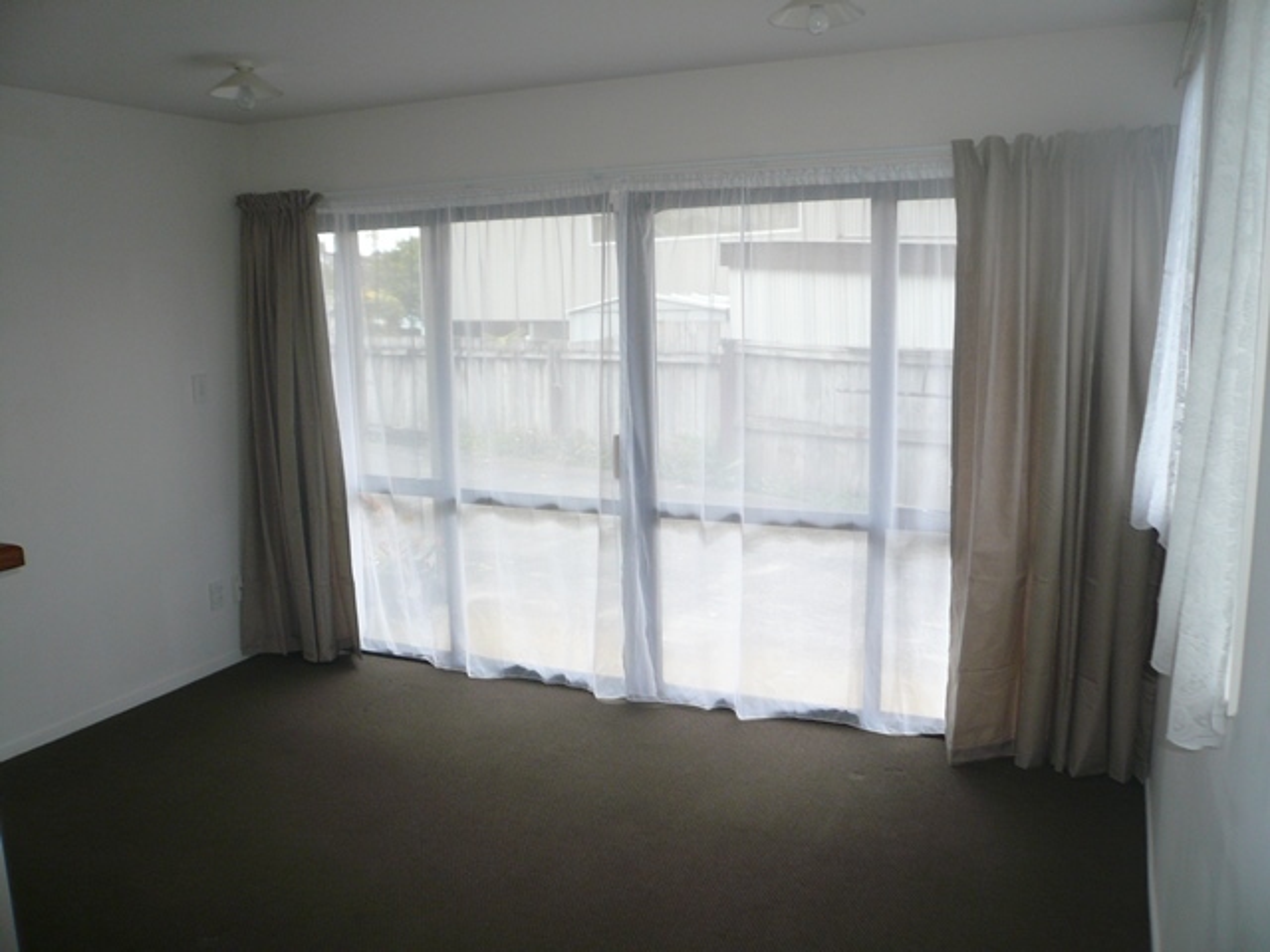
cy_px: 476
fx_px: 1027
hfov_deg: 63.4
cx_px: 635
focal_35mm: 28
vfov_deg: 49.7
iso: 100
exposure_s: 1/125
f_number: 2.8
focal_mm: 4.6
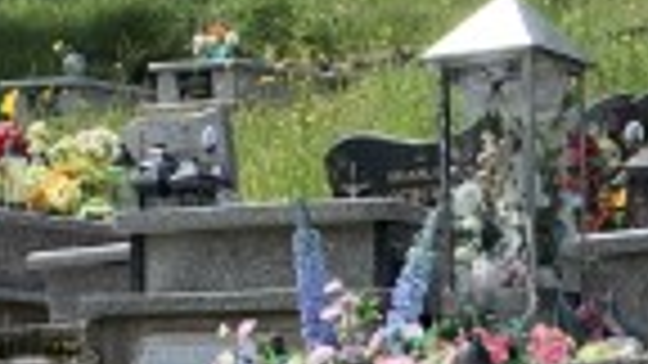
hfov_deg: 16.5
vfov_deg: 8.4
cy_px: 1020
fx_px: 2165
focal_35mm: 126
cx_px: 698
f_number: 1.8
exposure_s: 1/1468
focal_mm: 4.25
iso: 25
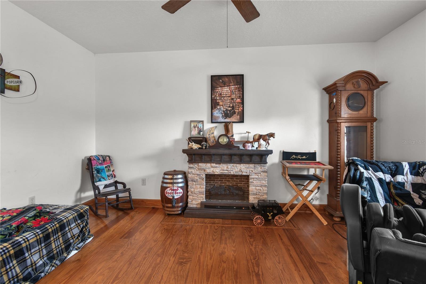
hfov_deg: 100.4
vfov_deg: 77.3
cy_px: 142
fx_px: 177
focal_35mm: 15
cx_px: 213
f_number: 7.1
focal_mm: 10
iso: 100
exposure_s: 2.5
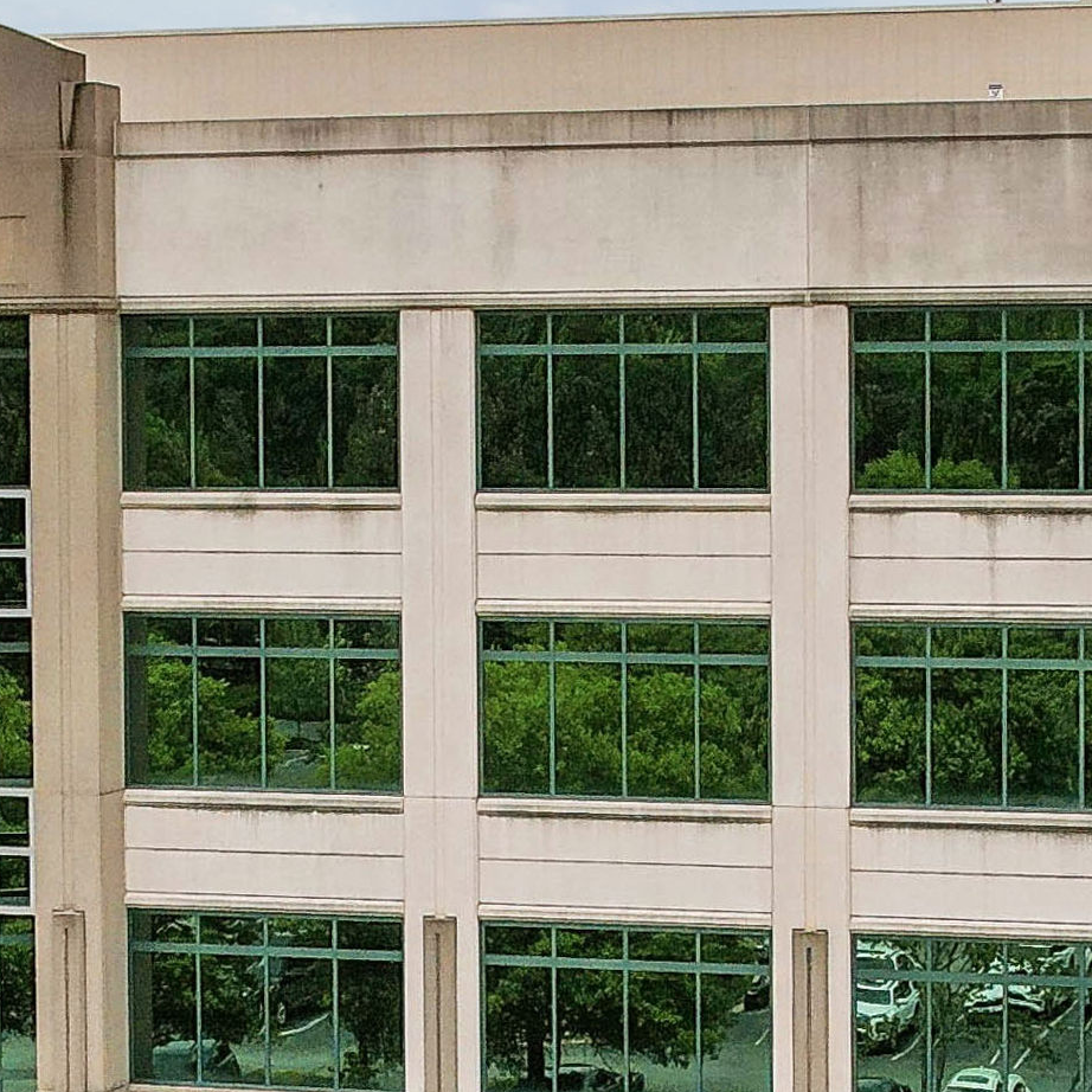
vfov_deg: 15.3
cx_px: 448
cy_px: 1152
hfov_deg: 15.7
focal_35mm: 111
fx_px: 3962
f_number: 2.8
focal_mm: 8.4
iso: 100
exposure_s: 1/250
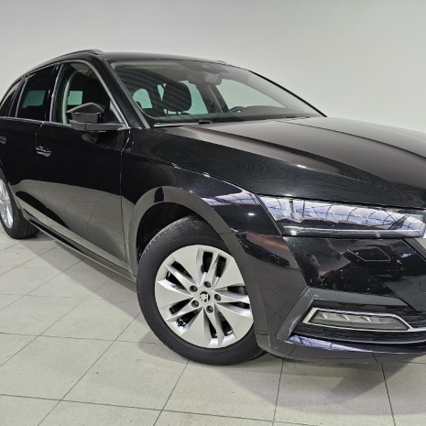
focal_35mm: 28
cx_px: 249
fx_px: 390
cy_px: 214
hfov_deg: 57.0
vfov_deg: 57.3
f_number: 1.7
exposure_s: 1/180
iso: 200
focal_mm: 6.3
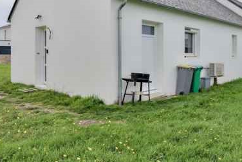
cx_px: 178
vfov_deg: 38.6
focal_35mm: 34
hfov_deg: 53.6
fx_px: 229
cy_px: 58
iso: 800
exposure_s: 1/4000
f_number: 8
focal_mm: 16
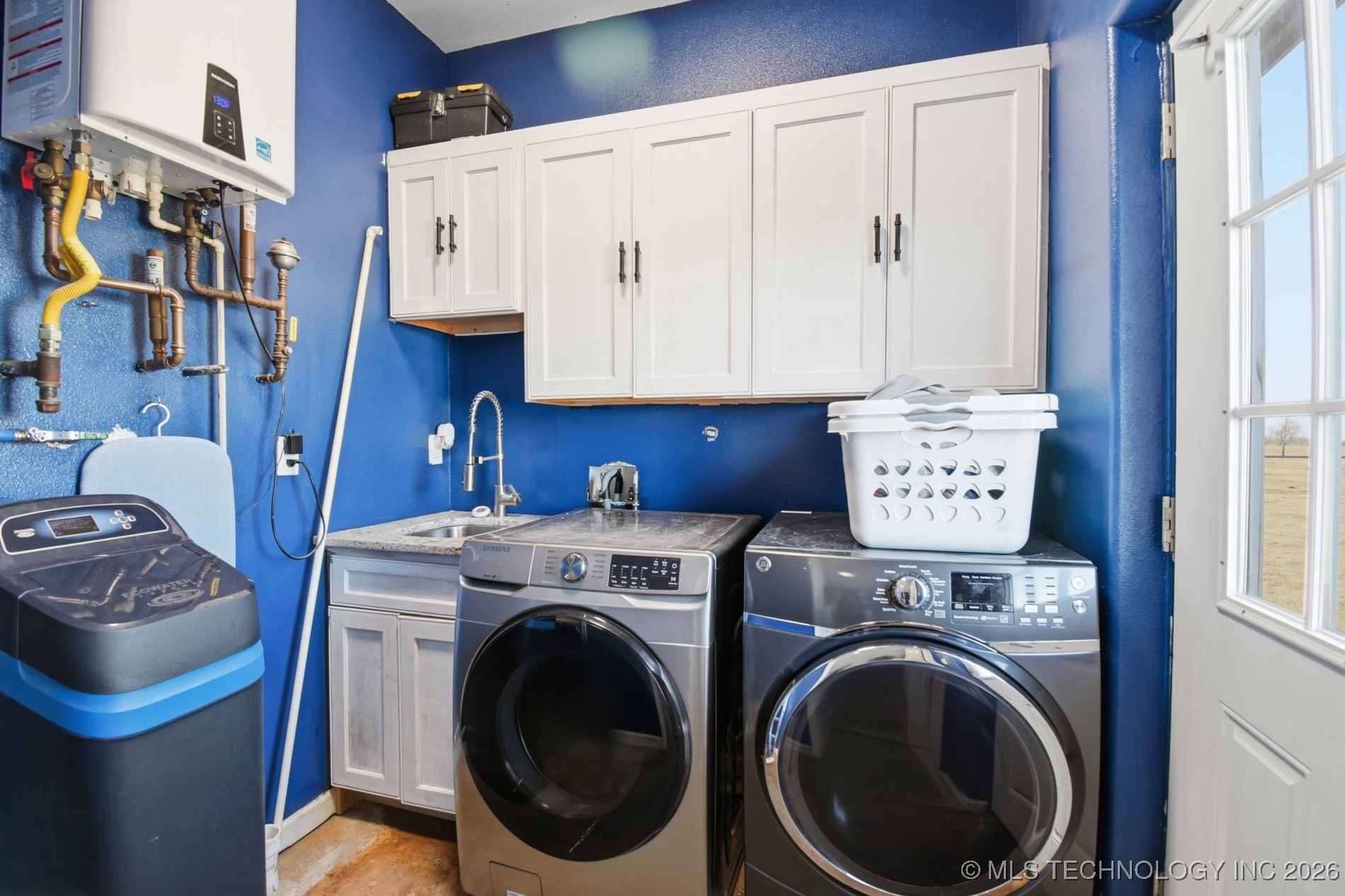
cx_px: 672
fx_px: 560
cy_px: 448
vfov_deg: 77.3
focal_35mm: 15
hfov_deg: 100.4
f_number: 13
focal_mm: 10
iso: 250
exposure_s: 1/15
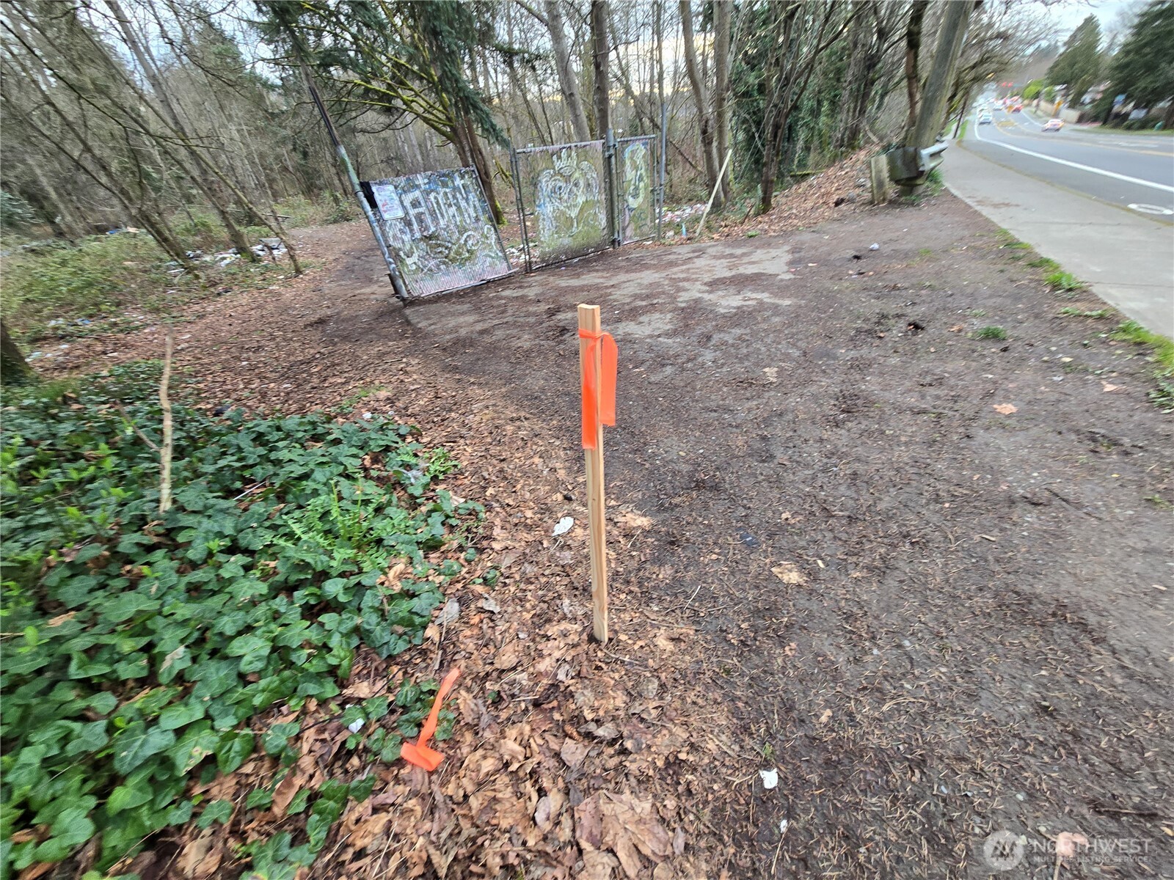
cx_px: 587
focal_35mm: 13
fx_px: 441
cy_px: 440
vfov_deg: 89.9
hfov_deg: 106.2
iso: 100
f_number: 2.2
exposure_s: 1/60
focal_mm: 2.2
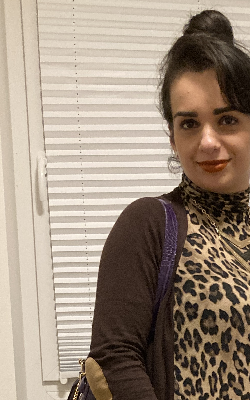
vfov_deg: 25.0
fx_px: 818
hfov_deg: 17.1
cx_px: 234
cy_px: 471
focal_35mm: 75
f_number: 1.8
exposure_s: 1/36
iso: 400
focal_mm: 3.99
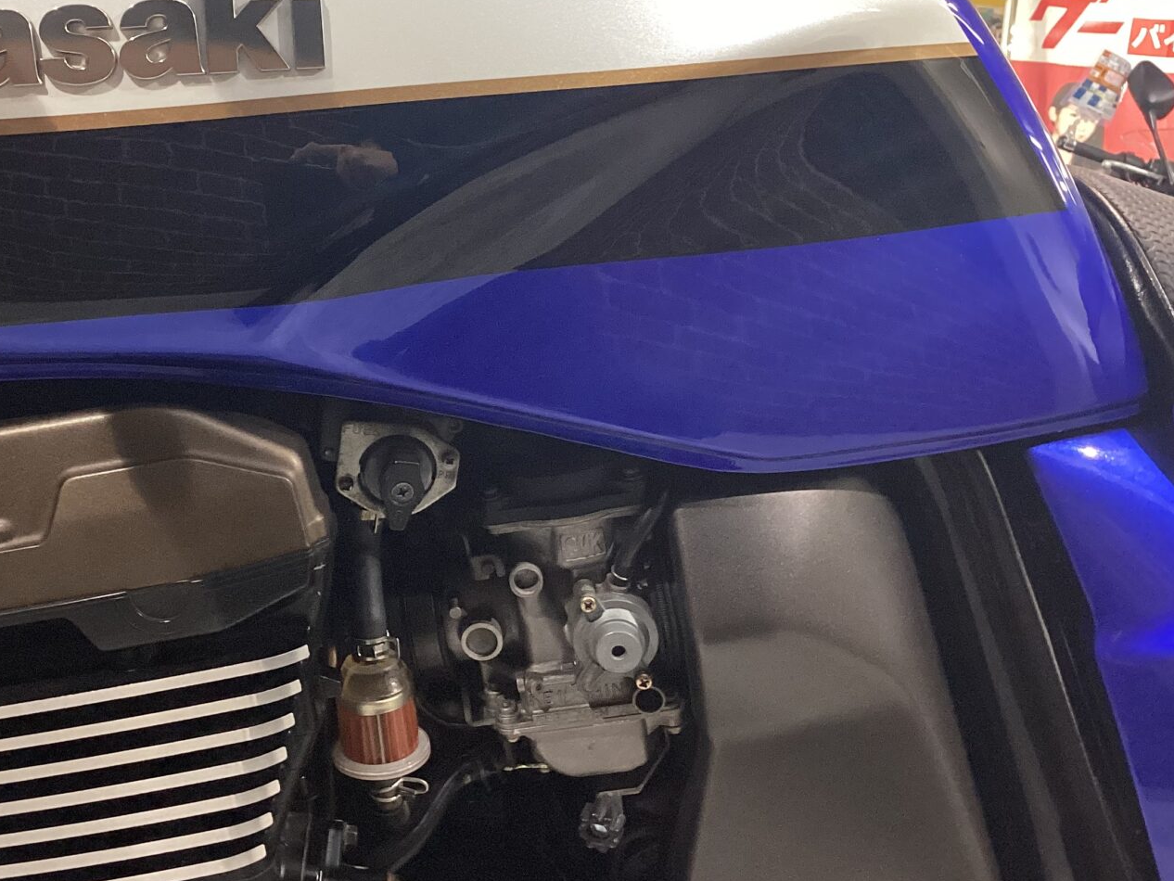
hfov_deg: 39.8
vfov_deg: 30.6
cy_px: 275
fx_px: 1594
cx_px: 359
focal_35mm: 47
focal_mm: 3.3
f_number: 2.4
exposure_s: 1/60
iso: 160
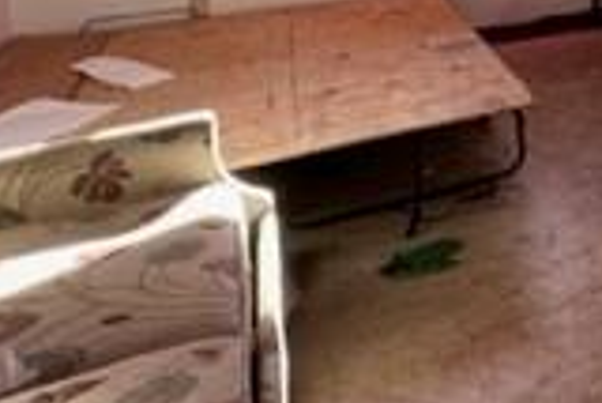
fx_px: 904
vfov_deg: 21.3
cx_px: 922
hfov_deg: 26.1
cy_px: -192
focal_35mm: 54
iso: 50
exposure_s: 1/99
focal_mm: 1.57
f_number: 1.8
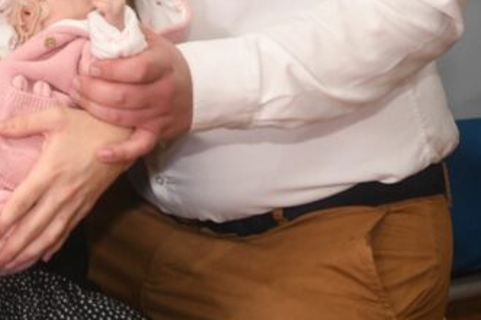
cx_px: 38
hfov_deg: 19.1
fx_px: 1402
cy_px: -147
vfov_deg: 12.4
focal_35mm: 105
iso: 2500
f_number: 2.8
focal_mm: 34
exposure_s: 1/250
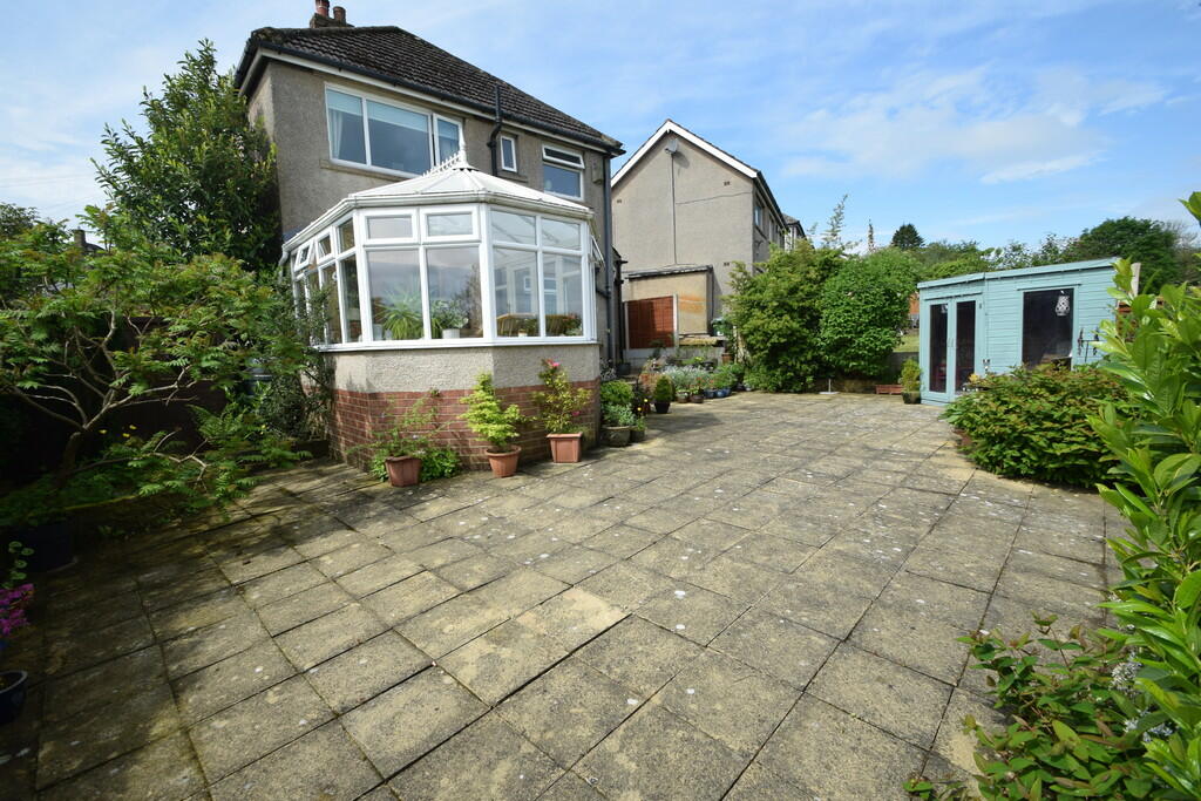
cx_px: 600
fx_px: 500
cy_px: 400
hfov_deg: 100.4
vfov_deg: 77.3
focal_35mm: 15
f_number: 9
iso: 200
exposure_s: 1/320
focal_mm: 10
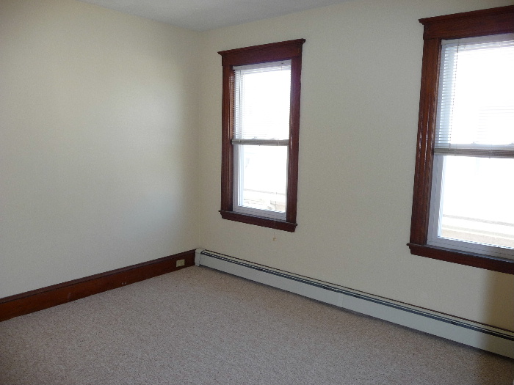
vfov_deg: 49.7
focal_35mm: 28
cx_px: 257
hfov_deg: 63.4
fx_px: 416
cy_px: 192
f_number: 3.3
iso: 100
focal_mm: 4.7
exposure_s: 1/40
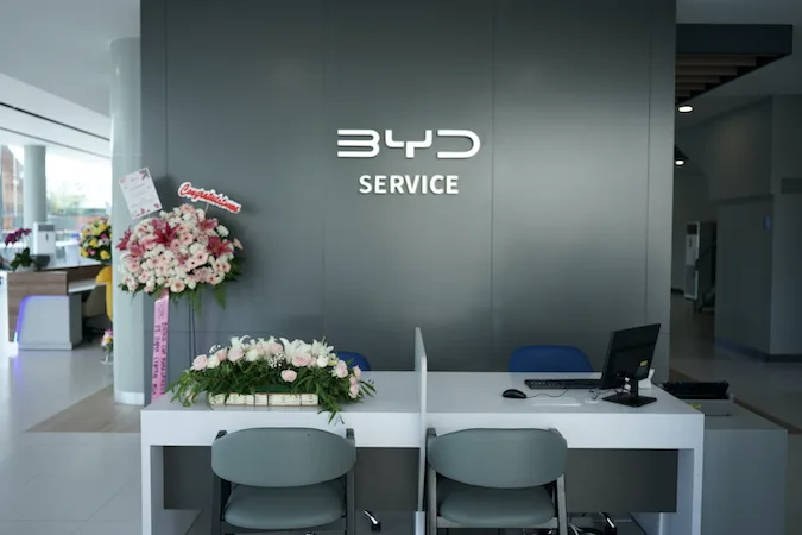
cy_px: 268
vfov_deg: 46.4
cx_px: 401
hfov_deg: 65.5
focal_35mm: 28
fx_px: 624
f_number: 2.8
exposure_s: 1/250
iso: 125
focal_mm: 28
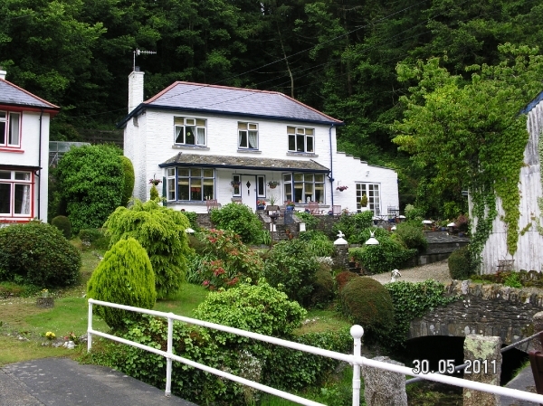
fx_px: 596
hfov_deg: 49.0
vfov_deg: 37.7
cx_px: 272
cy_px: 203
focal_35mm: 38
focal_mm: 7.8
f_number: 5.6
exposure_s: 1/60
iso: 100
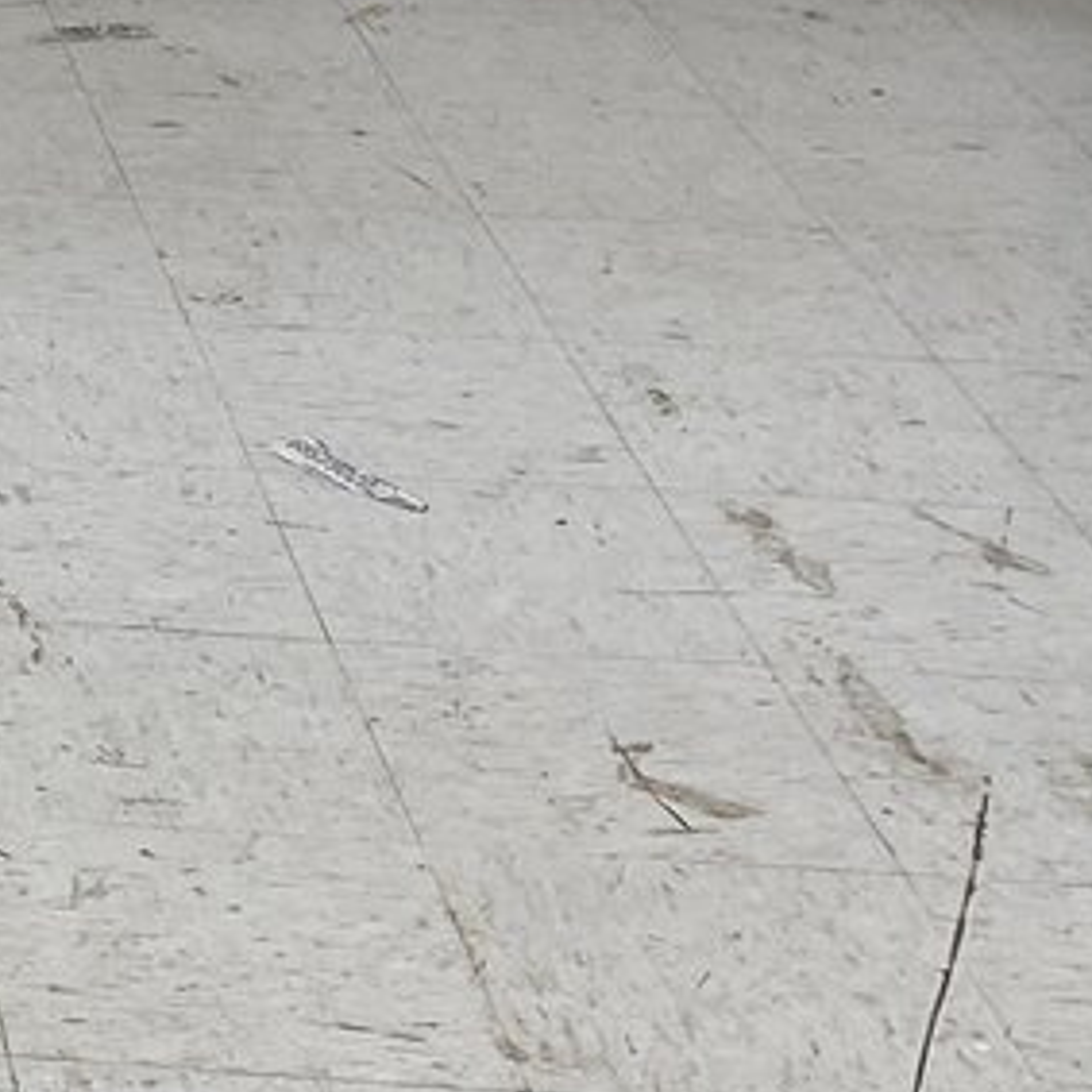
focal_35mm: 123
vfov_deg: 13.8
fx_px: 4390
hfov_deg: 12.3
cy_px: -218
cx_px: -1187
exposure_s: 1/60
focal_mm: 4.25
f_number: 1.8
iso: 64
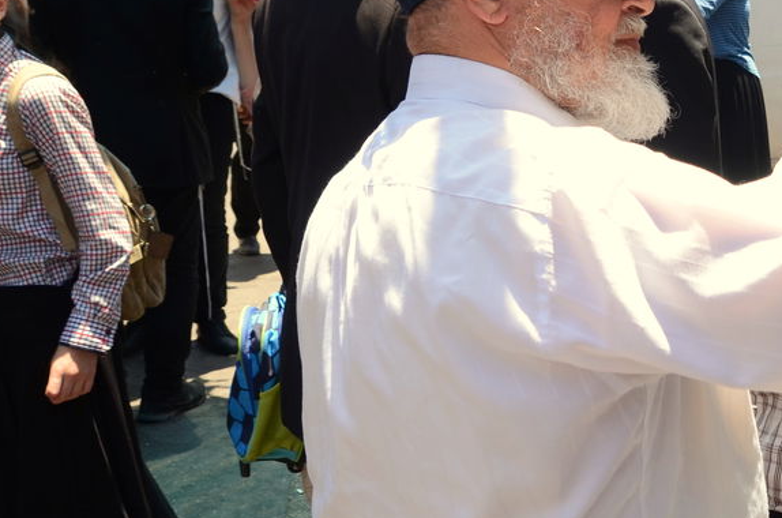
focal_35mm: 62
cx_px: 826
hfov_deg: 29.6
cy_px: 153
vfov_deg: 21.6
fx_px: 1349
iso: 320
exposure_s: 1/500
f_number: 6.3
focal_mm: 17
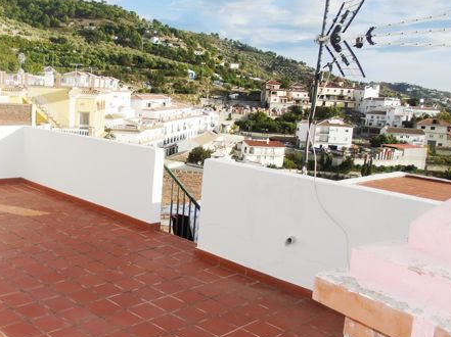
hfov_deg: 45.5
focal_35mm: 40
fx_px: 521
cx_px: 122
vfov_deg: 35.9
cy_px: 170
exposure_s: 1/1000
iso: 80
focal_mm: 4.4
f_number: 3.4
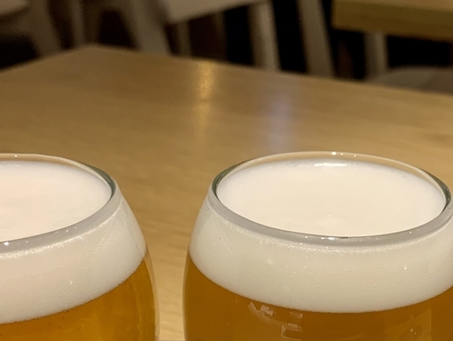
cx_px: 312
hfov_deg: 31.3
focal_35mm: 61
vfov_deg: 23.6
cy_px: 288
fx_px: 799
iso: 100
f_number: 1.8
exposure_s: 1/60
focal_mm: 4.25
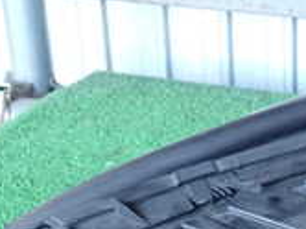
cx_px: 380
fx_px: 1024
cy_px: 277
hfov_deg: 16.2
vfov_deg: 12.4
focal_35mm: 116
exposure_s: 1/30
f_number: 2.4
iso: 200
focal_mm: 5.79
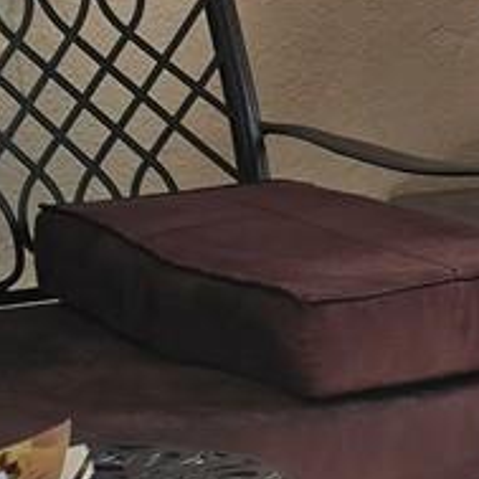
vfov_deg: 10.1
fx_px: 2693
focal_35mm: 172
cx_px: 788
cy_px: 25
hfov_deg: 9.8
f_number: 1.7
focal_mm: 6.3
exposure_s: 1/180
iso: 25
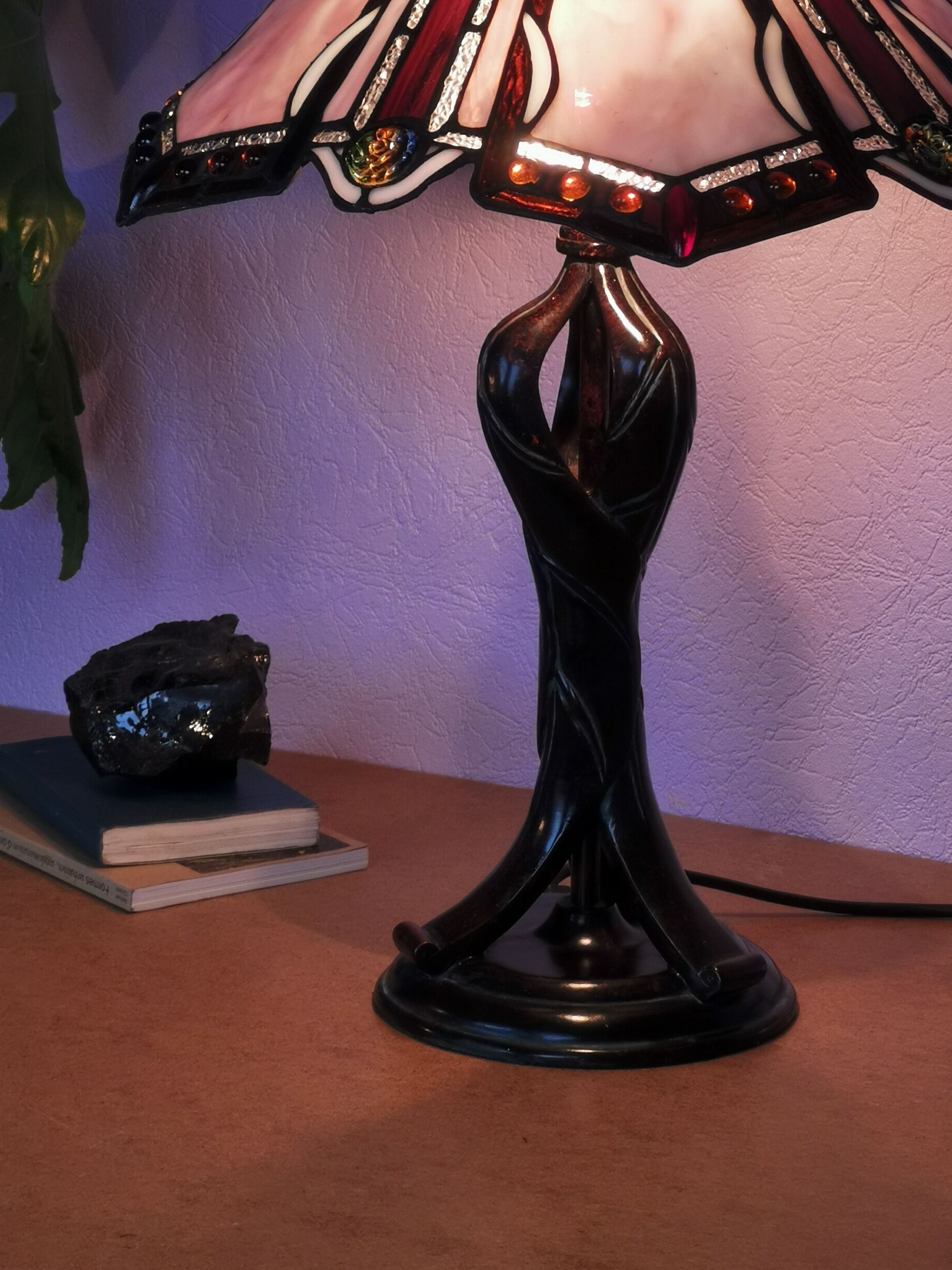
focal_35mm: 121
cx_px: 539
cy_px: 383
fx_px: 4436
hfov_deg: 12.2
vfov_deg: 16.2
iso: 64
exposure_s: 1/100
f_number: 2.4
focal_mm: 7.48
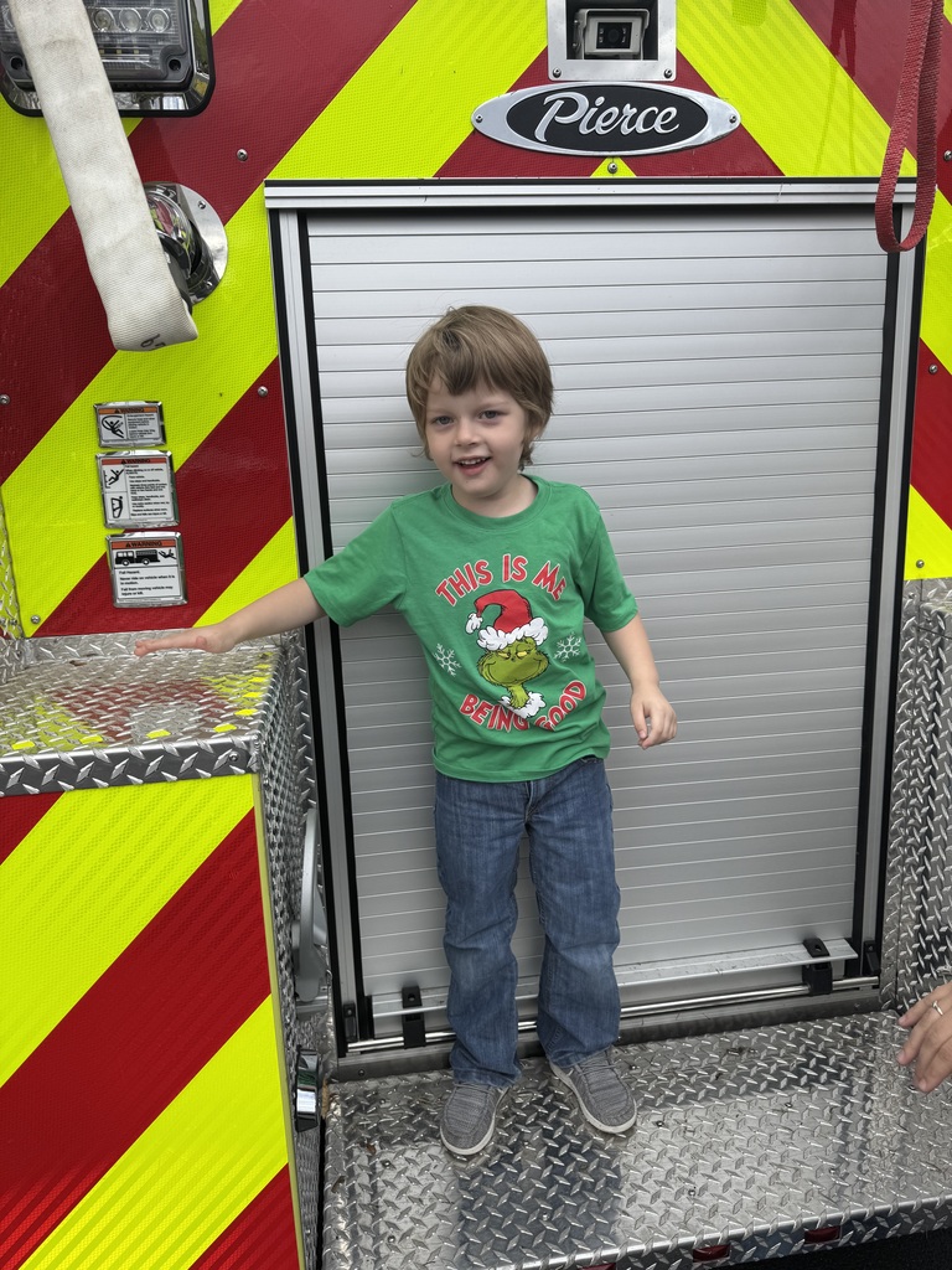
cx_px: 476
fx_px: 880
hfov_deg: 56.8
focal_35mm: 24
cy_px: 635
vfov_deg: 71.6
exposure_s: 1/1425
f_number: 1.78
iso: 80
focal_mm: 6.76
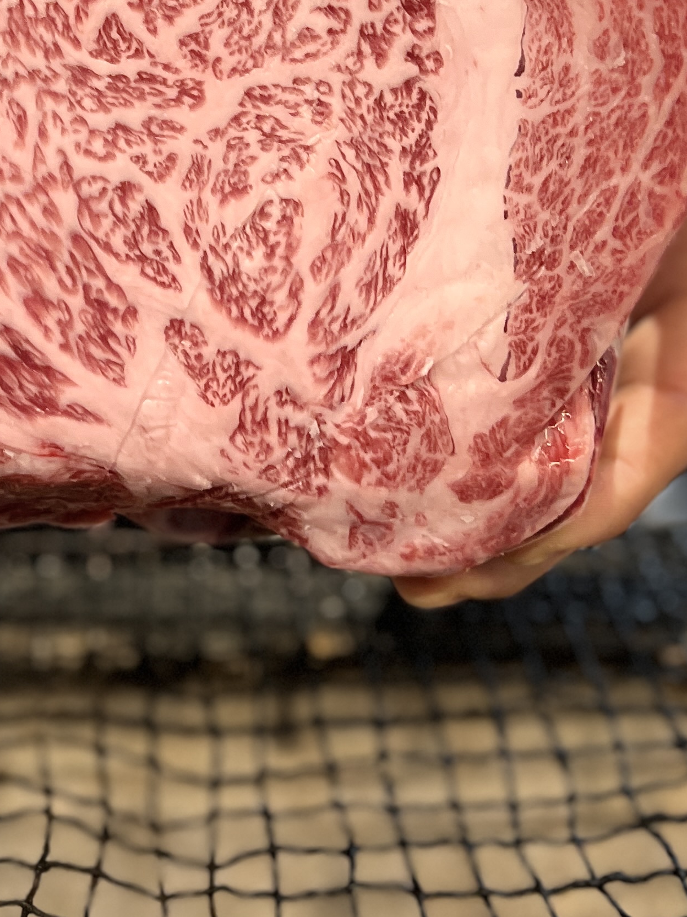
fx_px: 1667
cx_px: 130
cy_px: 49
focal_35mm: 63
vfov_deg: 29.2
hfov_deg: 22.9
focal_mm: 5.7
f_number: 1.5
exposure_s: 1/50
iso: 160
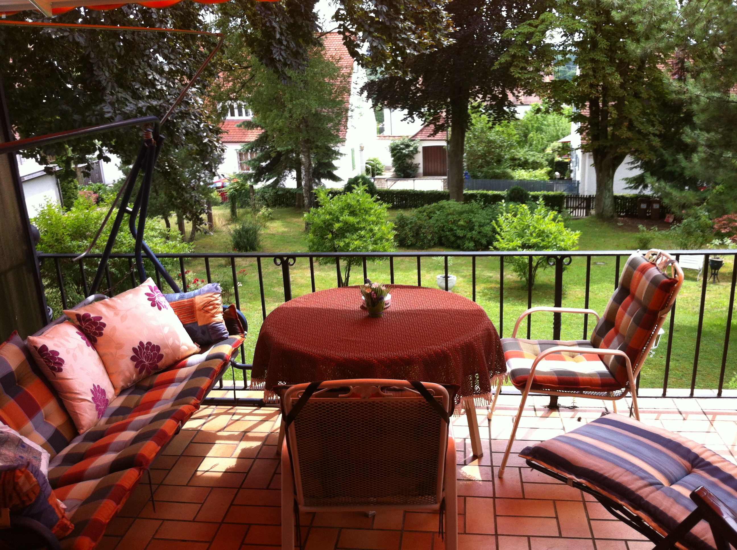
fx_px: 744
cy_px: 275
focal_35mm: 35
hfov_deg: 52.7
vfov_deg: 40.6
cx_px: 368
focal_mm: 3.85
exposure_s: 1/214
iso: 80
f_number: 2.8
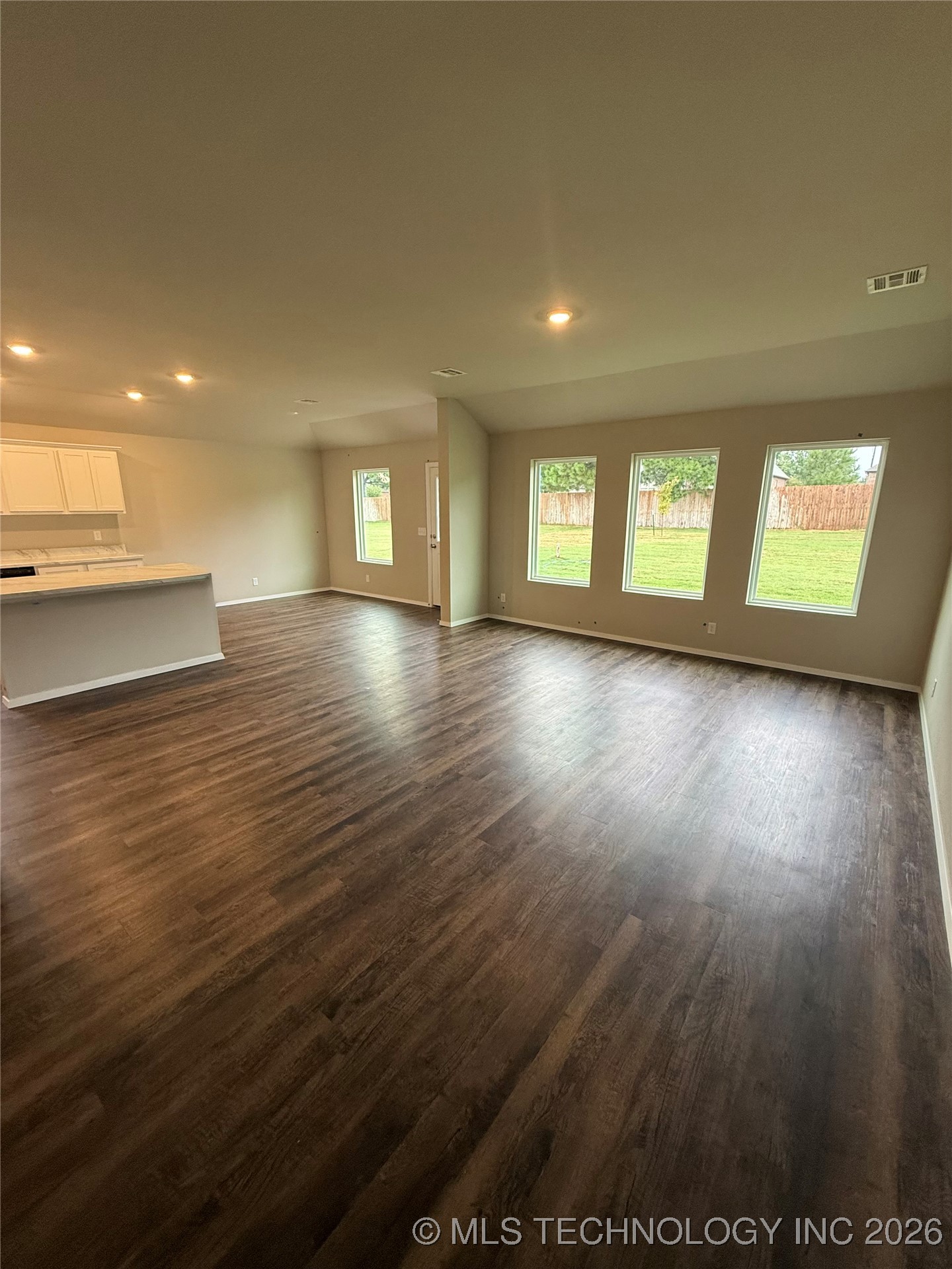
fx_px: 513
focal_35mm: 14
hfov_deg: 85.7
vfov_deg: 102.1
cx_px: 476
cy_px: 634
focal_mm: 2.22
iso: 250
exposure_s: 1/120
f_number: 2.2
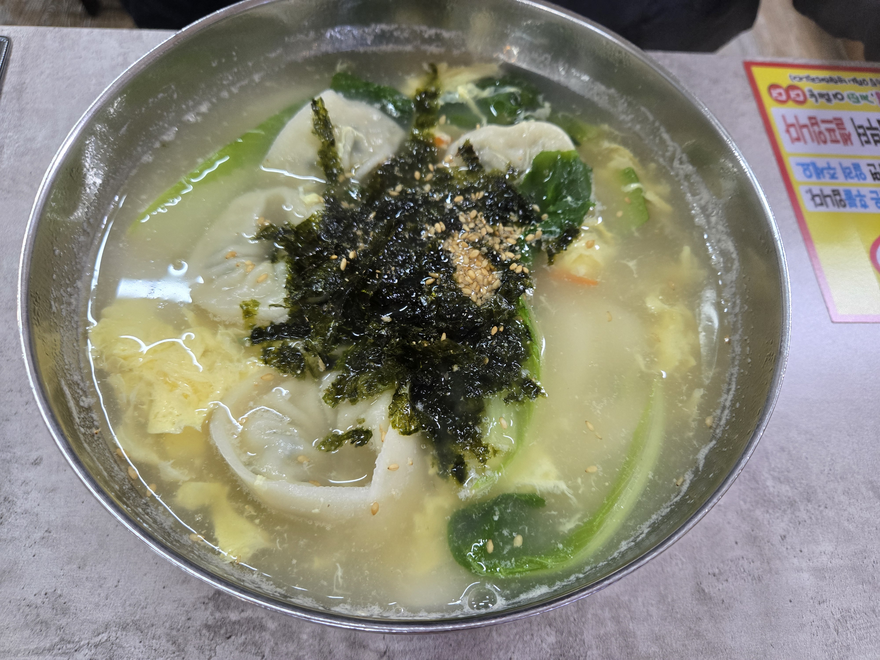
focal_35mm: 23
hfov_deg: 73.9
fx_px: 585
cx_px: 440
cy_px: 330
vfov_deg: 58.9
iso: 400
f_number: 1.8
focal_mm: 5.4
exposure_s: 1/120
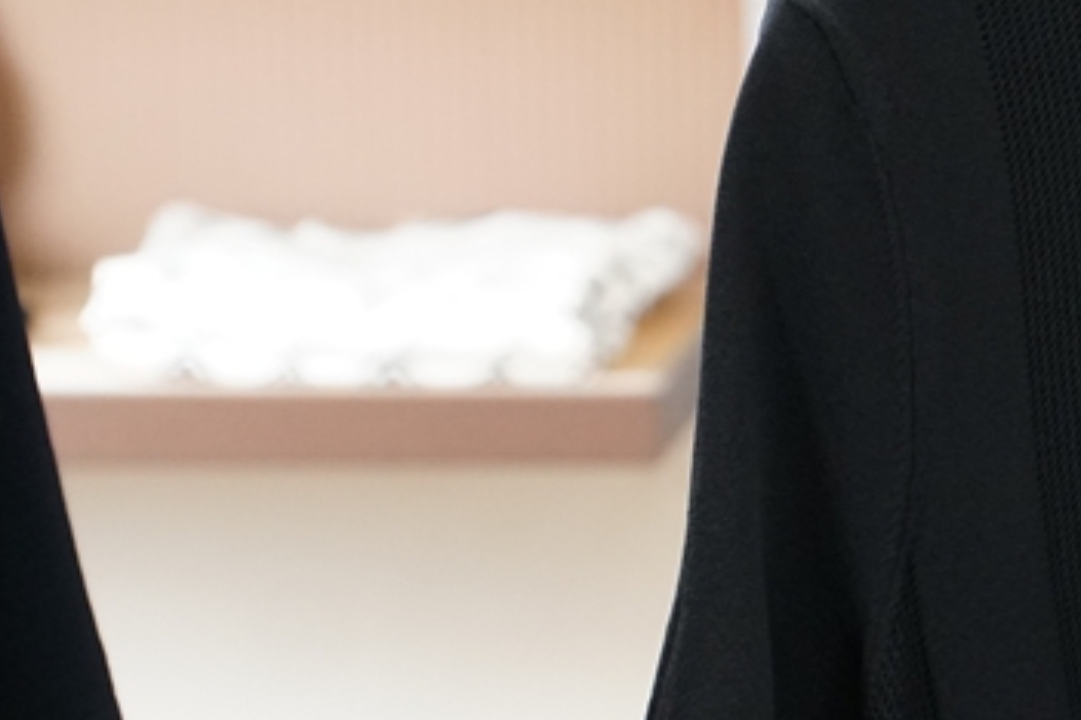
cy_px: 274
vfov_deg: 5.6
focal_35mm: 245
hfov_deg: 8.3
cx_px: 1580
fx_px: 7342
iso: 1600
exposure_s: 1/100
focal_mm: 53
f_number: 4
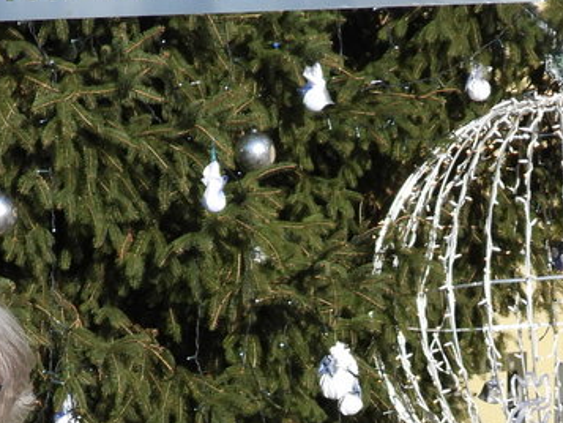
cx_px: 308
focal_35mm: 148
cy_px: 661
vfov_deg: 9.7
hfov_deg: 13.3
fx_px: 2408
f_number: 3.2
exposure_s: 1/1000
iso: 100
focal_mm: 7.9
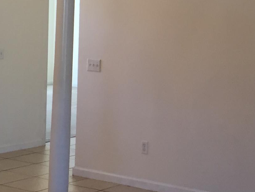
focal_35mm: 107
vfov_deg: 13.7
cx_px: 222
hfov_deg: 18.1
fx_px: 788
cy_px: 30
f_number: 2.2
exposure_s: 1/30
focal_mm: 4.15
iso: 64
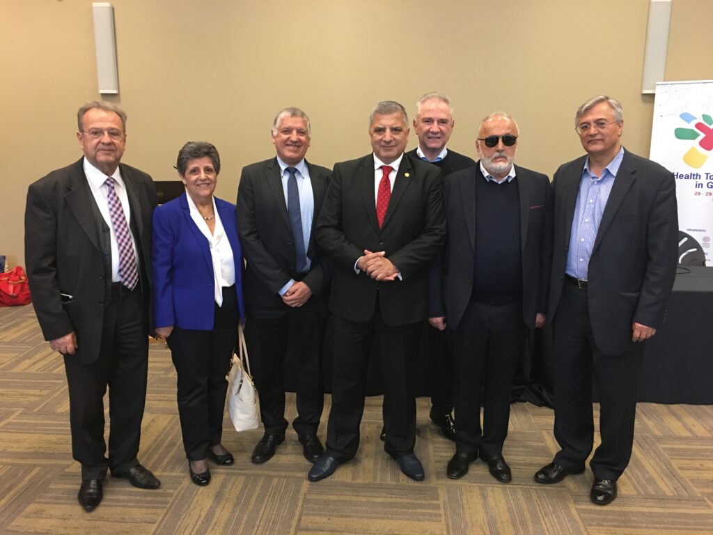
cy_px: 268
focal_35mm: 29
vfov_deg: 48.2
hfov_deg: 61.7
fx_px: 597
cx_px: 356
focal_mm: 4.15
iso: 80
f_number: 2.2
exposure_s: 1/15
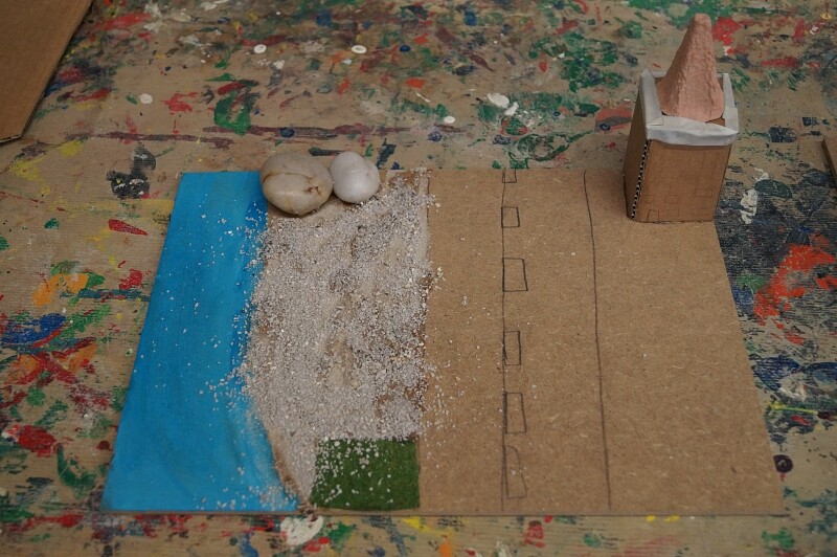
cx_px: 418
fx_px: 906
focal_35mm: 39
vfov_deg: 34.2
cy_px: 278
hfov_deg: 49.6
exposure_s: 1/160
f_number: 4.5
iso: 1250
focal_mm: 26
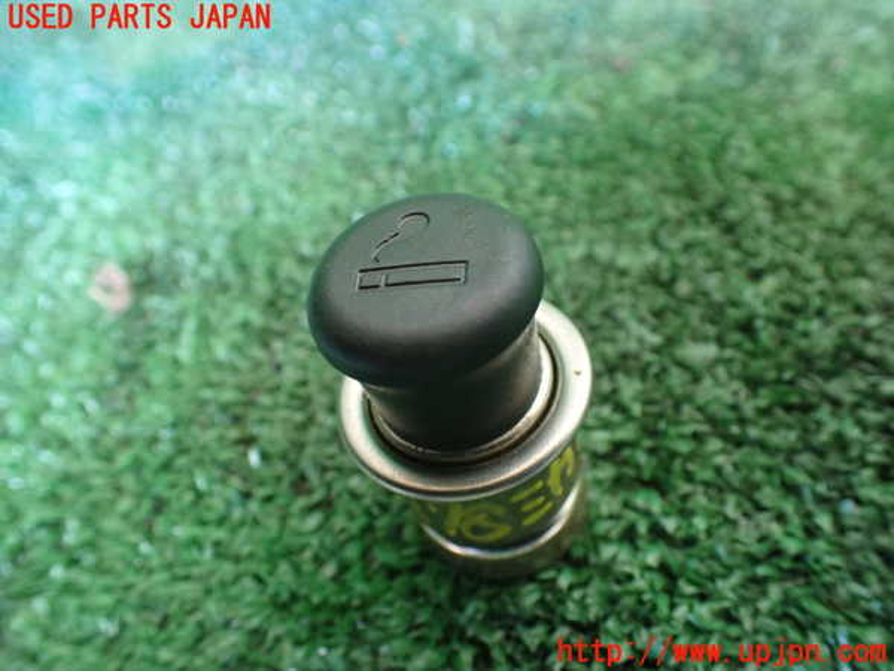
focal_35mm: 30
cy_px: 336
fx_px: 775
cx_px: 447
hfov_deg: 60.0
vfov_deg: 46.8
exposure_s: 1/50
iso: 800
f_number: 2.3
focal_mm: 5.4
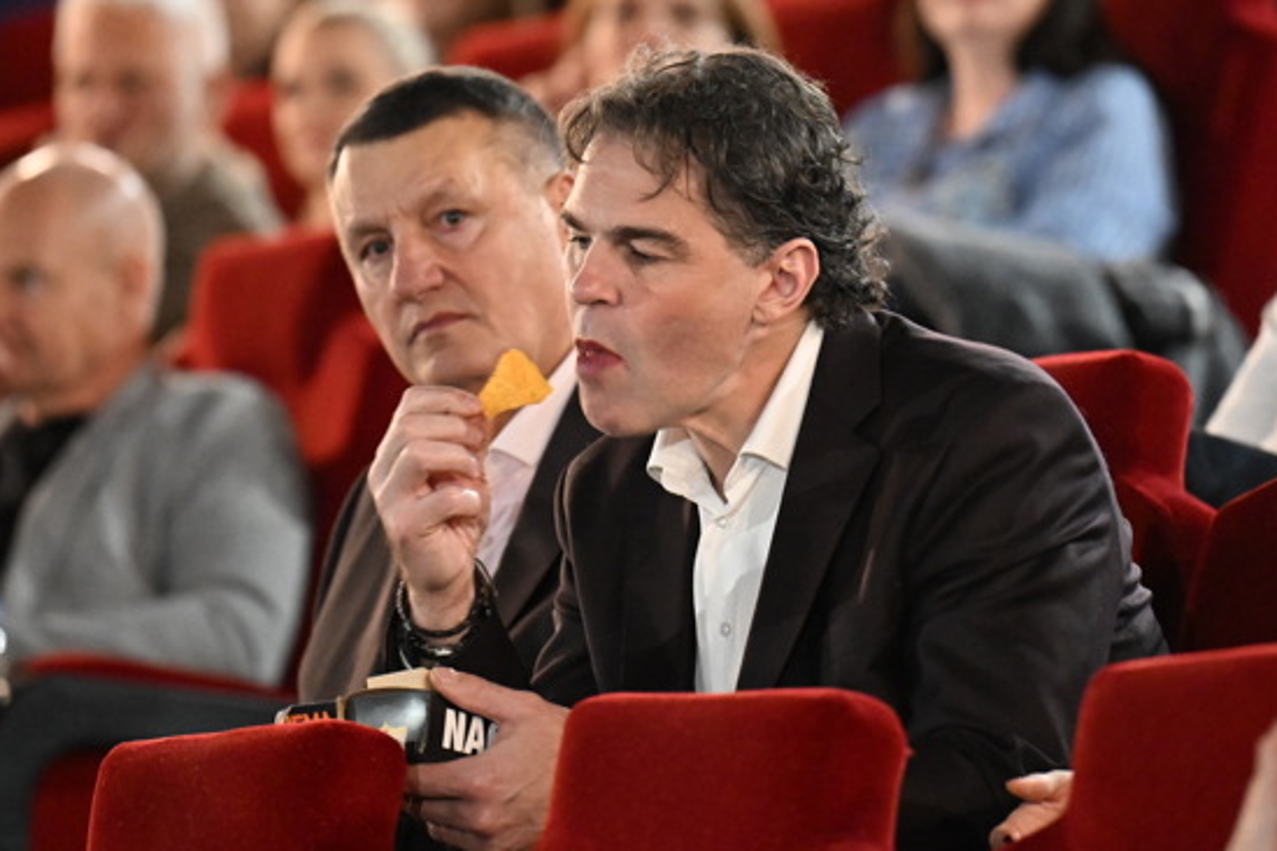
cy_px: 326
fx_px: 13372
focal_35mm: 377
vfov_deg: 3.6
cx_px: 707
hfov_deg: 5.5
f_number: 2.8
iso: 6400
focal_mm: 200
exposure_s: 1/50
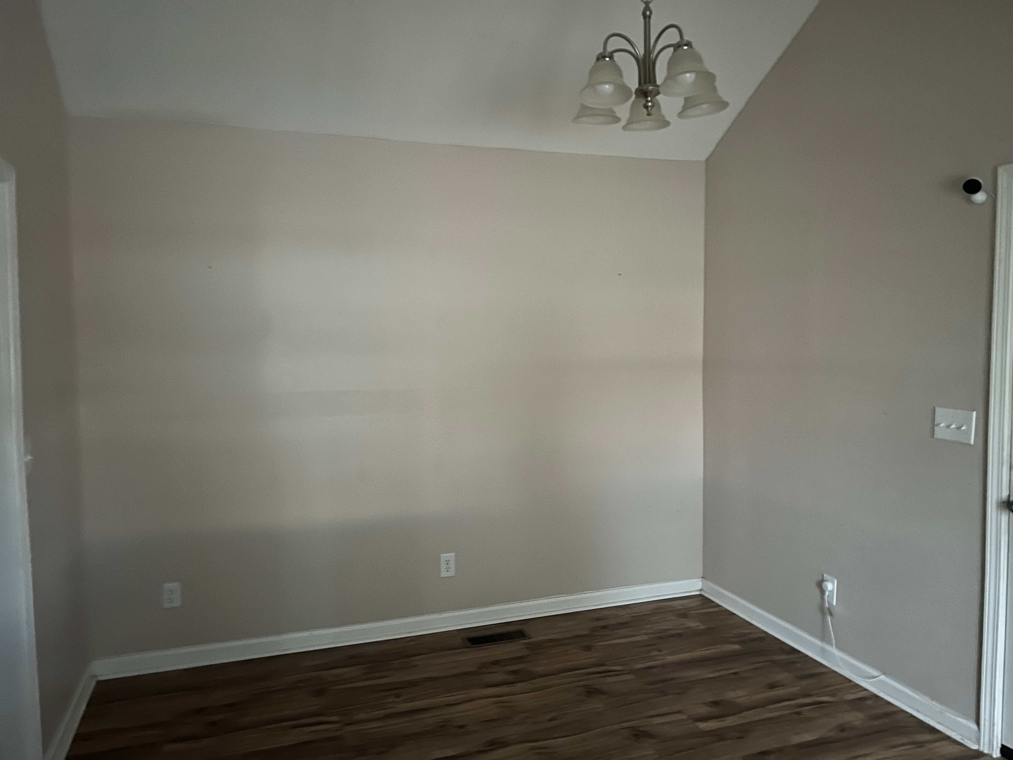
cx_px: 506
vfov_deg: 53.1
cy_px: 380
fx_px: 761
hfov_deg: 67.3
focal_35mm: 26
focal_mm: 5.7
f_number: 1.5
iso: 800
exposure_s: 1/11
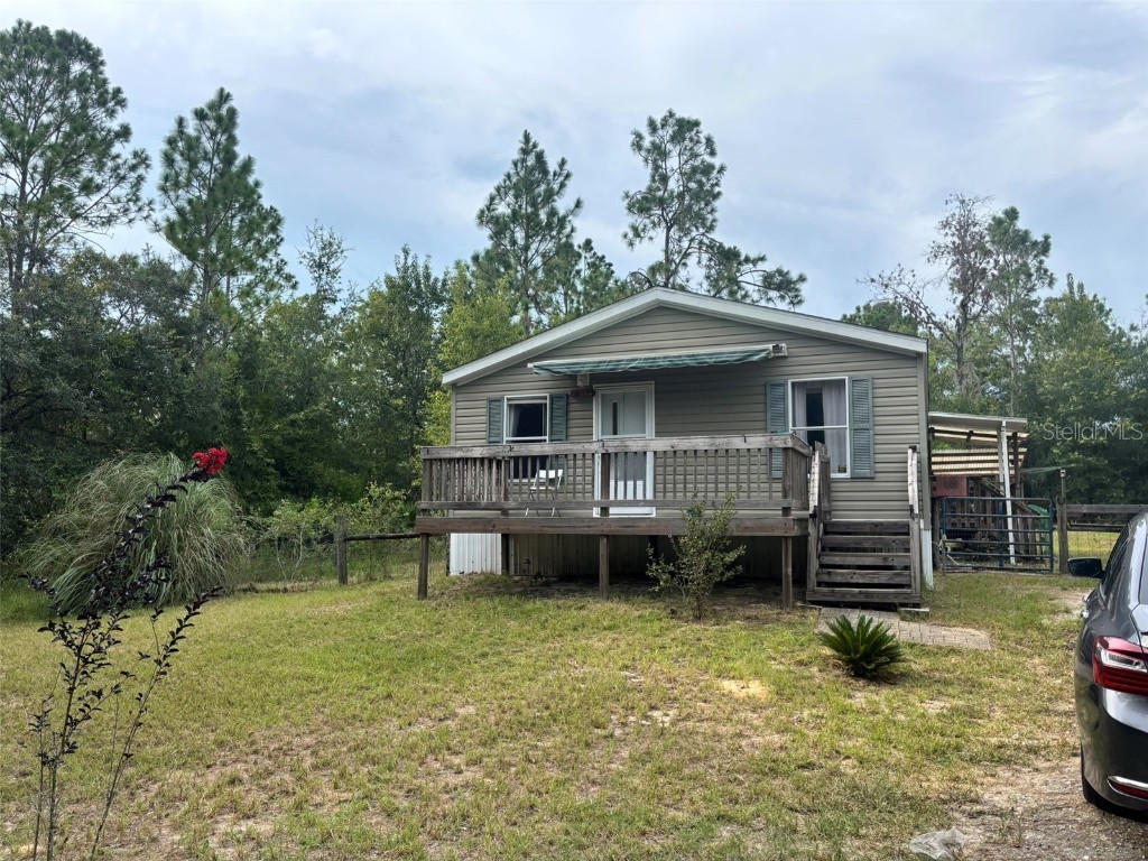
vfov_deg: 53.1
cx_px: 574
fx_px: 862
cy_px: 430
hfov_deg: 67.3
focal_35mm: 26
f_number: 1.6
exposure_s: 1/1543
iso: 50
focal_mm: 5.96
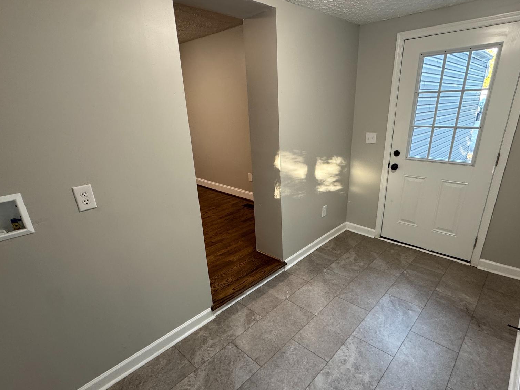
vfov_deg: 68.4
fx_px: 285
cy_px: 219
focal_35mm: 19
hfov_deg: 84.6
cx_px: 273
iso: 250
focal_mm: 2.22
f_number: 2.2
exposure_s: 1/60
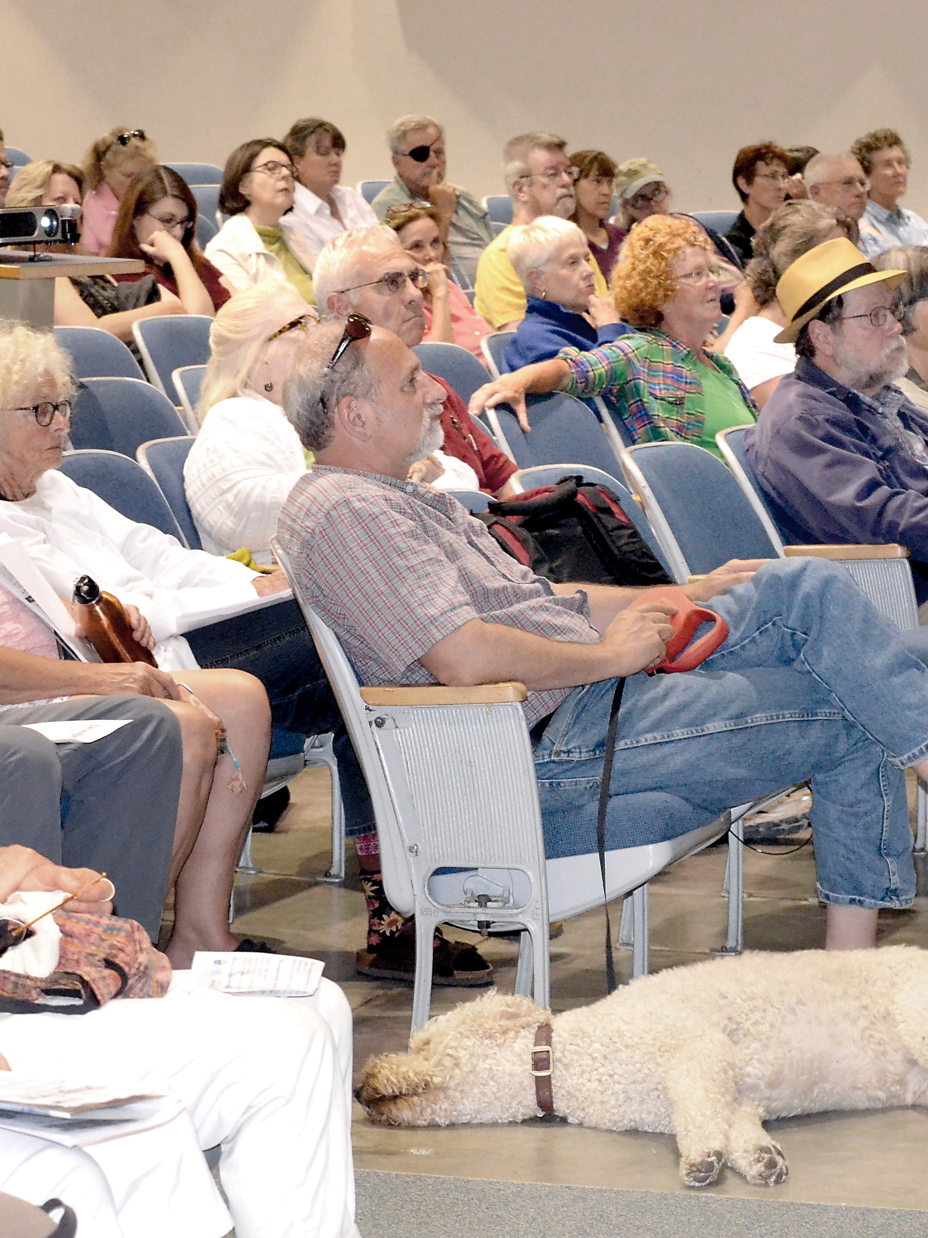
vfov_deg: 14.6
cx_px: 651
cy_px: 619
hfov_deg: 11.0
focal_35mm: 135
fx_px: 4826
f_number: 7.1
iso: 4000
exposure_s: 1/80
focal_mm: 62
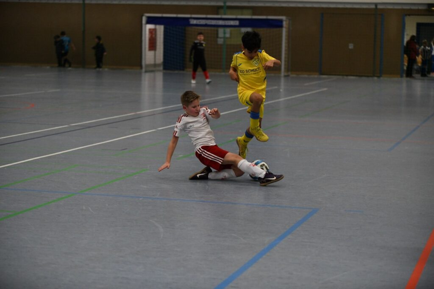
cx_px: 217
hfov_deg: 21.5
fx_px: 1145
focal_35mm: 95
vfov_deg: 14.4
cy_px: 144
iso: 5000
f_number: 2.8
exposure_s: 1/1250
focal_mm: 95
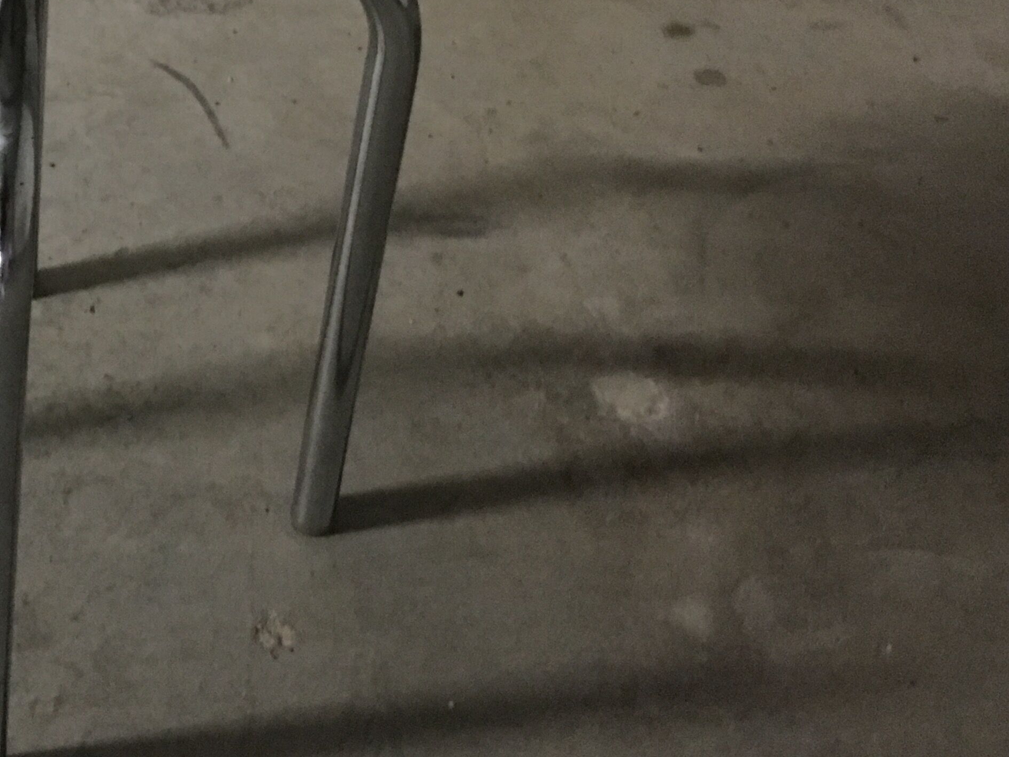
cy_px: 77
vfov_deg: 23.0
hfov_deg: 29.4
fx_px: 1807
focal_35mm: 62
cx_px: 34
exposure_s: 1/4
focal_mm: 4.15
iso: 200
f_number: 2.2
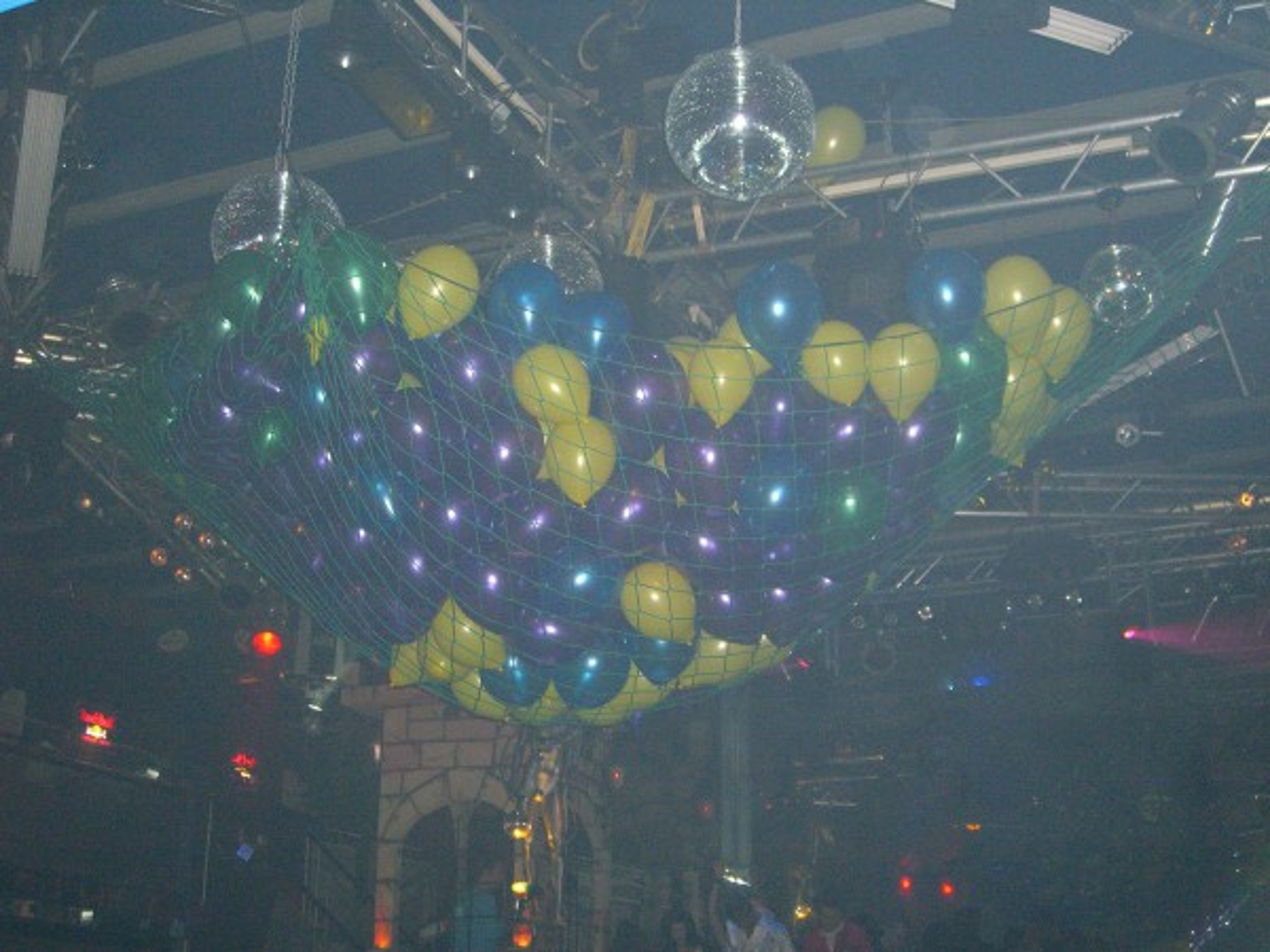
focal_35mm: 46
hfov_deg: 41.2
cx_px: 635
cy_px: 476
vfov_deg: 31.5
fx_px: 1688
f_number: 3.1
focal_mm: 9.5
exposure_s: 1/60
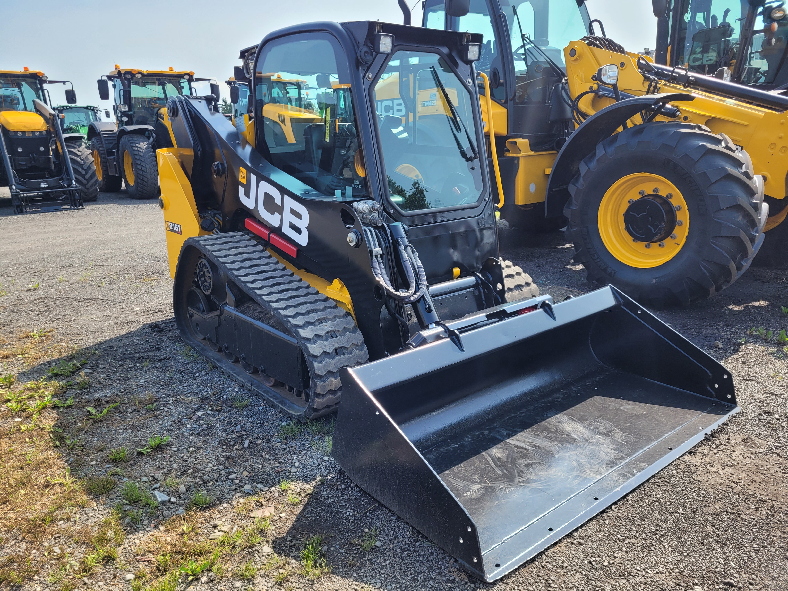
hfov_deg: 67.3
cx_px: 394
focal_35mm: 26
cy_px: 296
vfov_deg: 53.1
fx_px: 592
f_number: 1.8
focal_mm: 5.4
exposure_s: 1/1050
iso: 40
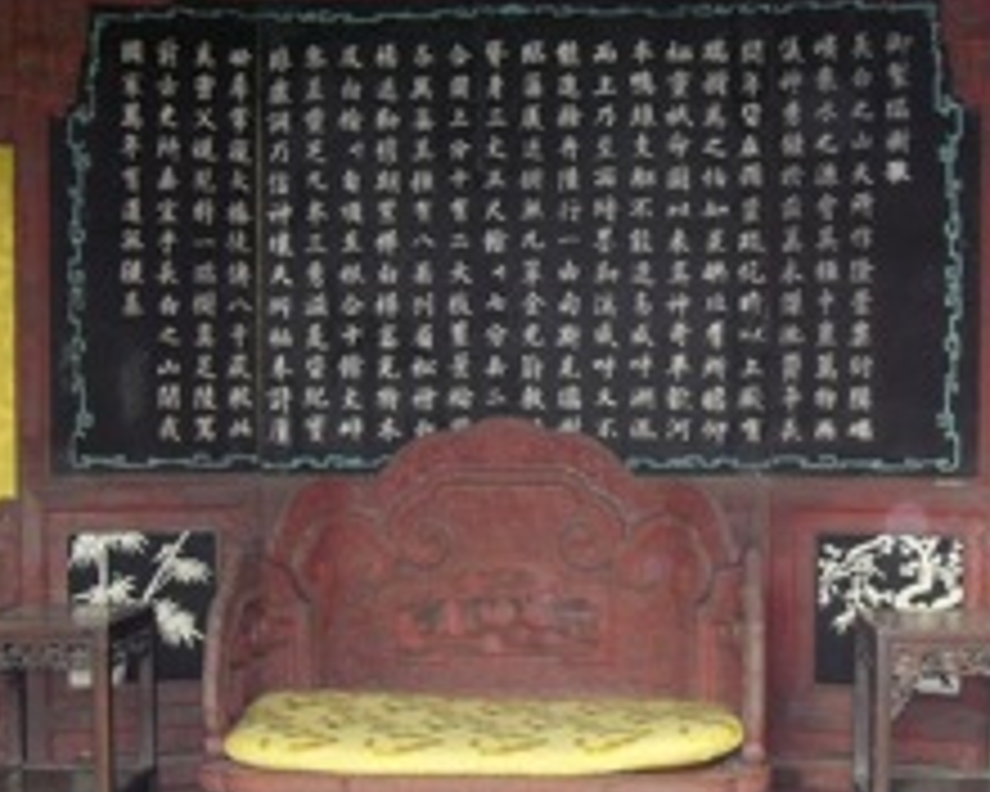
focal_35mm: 76
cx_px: 544
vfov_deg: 20.0
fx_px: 2227
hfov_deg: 25.1
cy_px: 585
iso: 400
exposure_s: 1/45
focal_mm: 6.6
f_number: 3.5
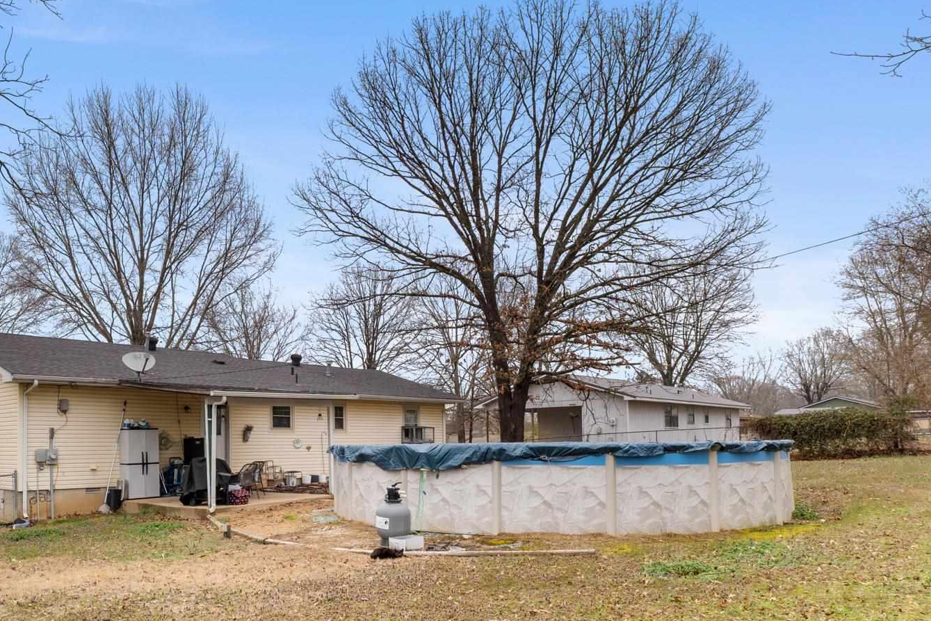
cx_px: 297
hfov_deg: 63.5
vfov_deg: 44.9
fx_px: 724
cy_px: 462
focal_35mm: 28
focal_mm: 10
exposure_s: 1/100
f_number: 9
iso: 320
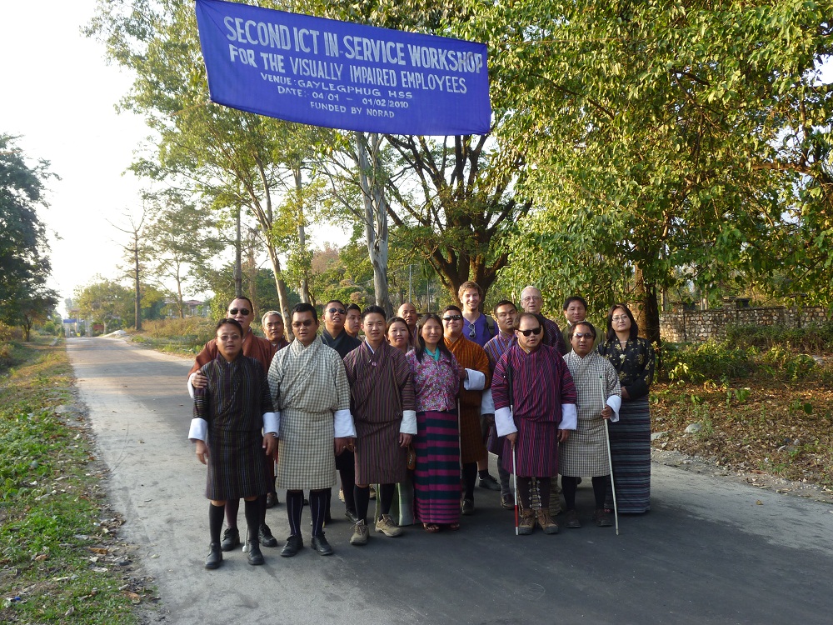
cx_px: 416
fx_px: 842
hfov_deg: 52.6
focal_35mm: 35
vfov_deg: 40.7
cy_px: 312
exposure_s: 1/50
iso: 80
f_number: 3.8
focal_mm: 6.3
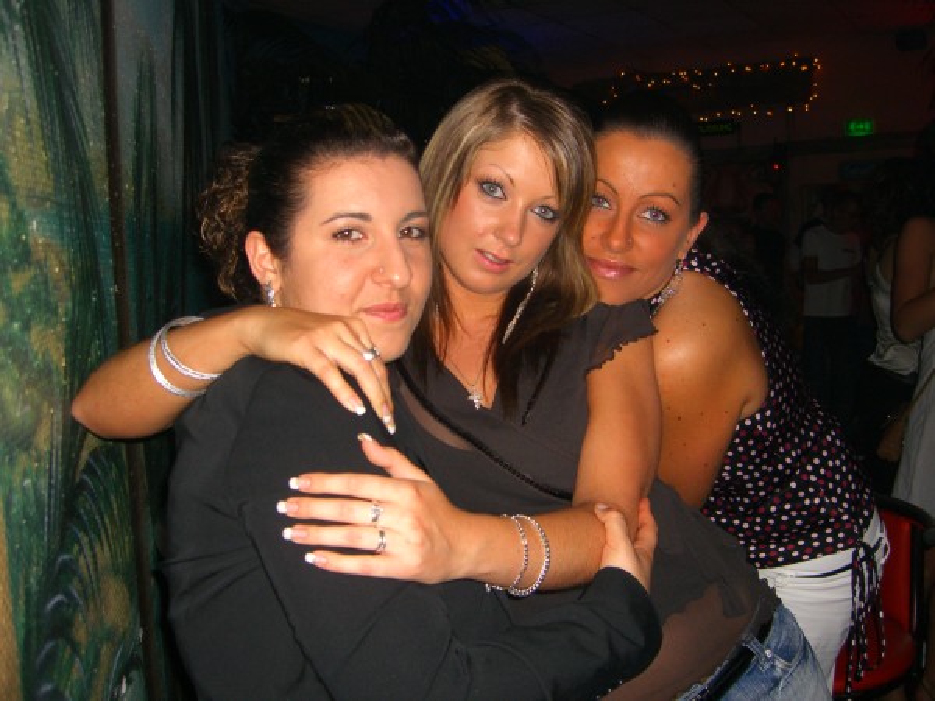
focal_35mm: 38
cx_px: 468
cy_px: 350
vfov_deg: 37.7
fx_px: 1026
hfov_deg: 49.0
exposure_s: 1/60
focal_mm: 7.9
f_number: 2.8
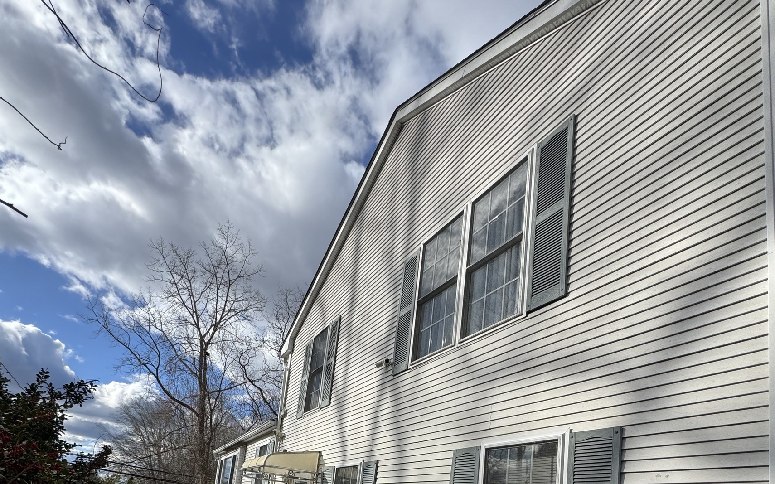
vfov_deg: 50.2
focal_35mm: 20
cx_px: 385
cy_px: 467
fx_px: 422
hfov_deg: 85.1
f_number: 2.2
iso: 50
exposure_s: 1/2415
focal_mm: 2.22
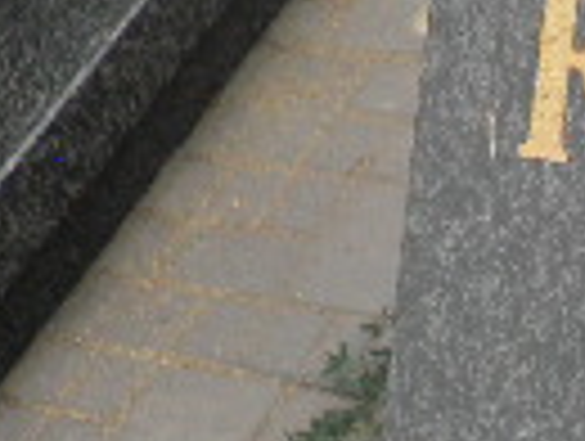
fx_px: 1998
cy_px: 459
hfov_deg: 15.1
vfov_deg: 12.4
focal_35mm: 118
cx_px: 945
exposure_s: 1/80
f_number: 8.3
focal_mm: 4.3
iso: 64
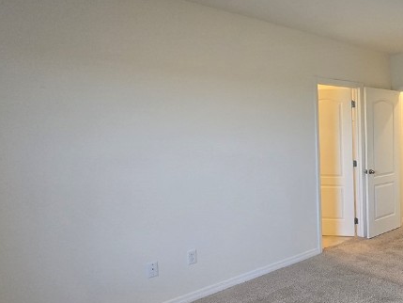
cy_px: 165
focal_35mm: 31
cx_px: 390
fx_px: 361
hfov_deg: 49.3
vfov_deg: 45.4
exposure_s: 1/60
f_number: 2.2
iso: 160
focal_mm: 1.7
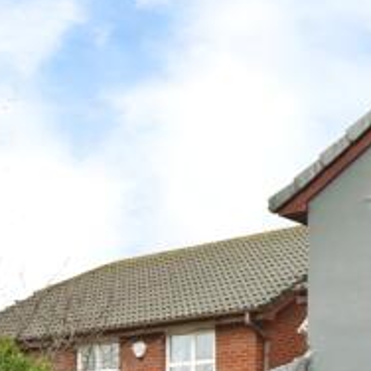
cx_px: 262
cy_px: 409
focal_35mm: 74
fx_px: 897
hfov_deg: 23.2
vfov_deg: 22.1
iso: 500
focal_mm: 16
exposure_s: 1/100
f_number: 7.1
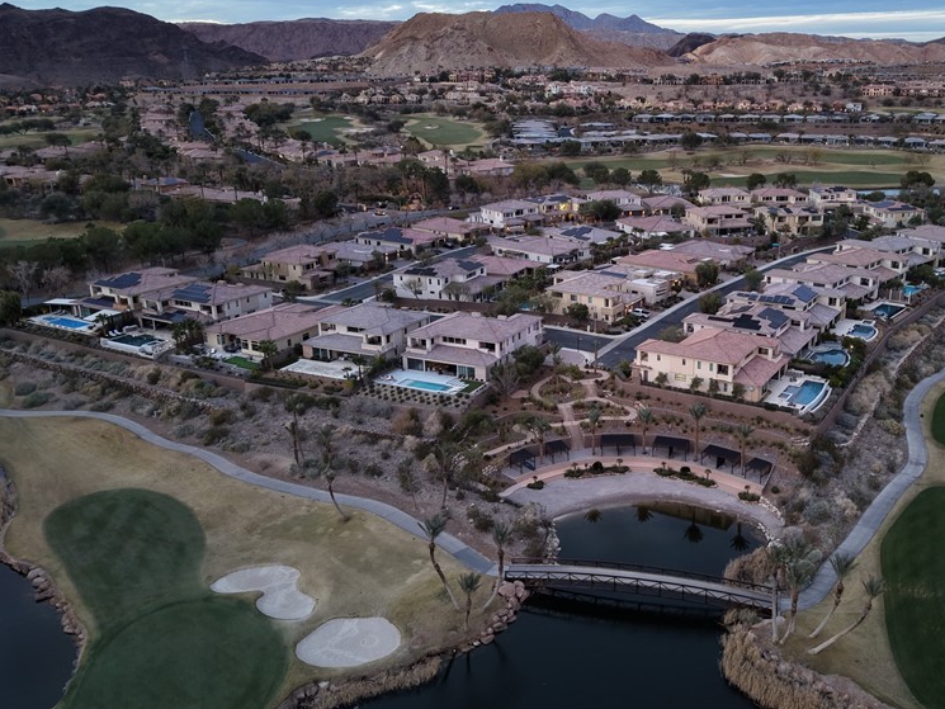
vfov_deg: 42.9
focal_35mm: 33
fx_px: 901
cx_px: 604
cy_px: 330
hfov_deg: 54.6
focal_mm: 8.67
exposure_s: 1/20
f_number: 1.8
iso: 200
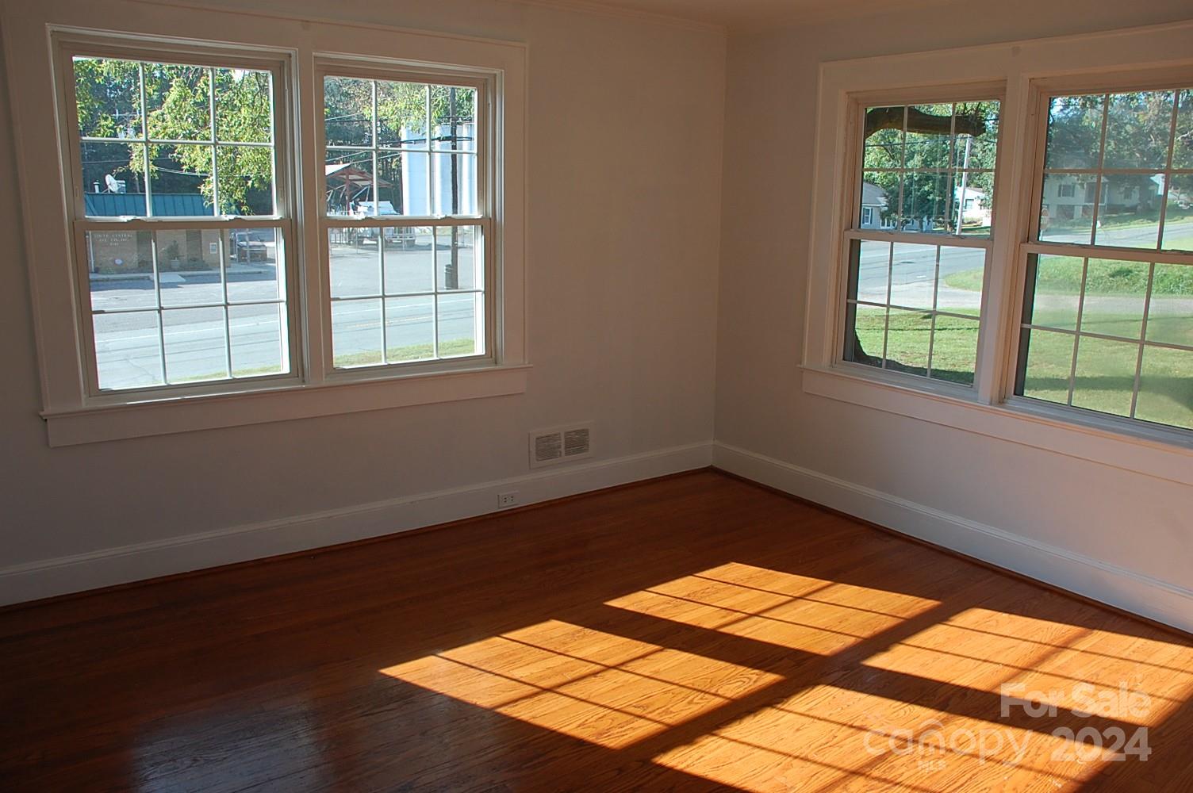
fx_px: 894
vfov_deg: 47.8
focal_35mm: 27
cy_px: 396
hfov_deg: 67.4
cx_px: 596
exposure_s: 1/125
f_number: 5.6
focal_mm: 18
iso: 320
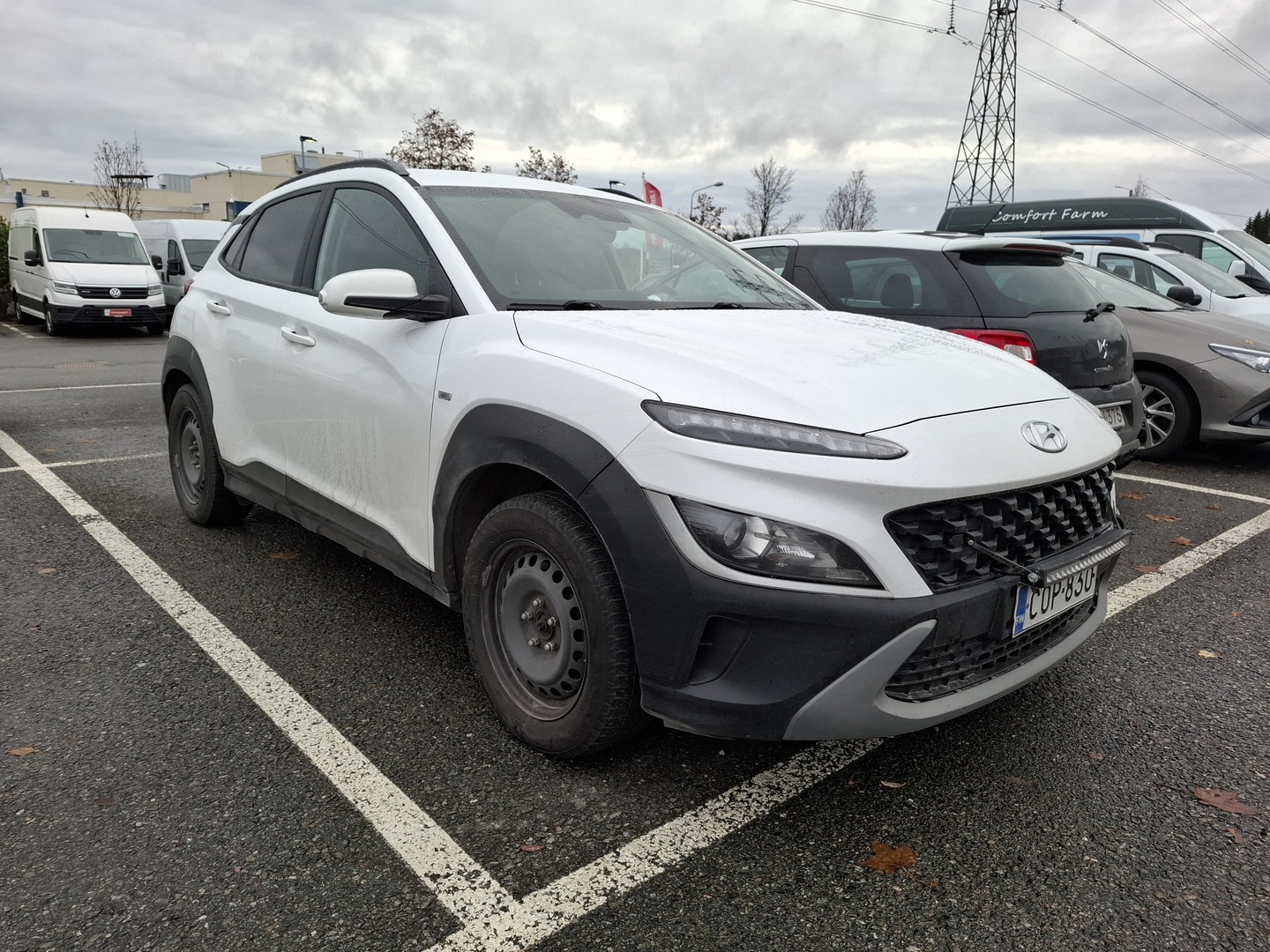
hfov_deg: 73.9
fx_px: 844
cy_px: 476
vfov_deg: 58.9
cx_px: 635
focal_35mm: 23
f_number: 1.8
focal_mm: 5.54
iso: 50
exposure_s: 1/273
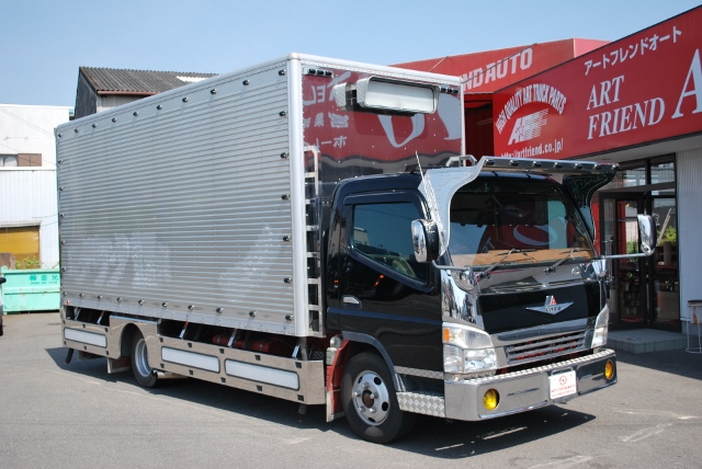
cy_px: 234
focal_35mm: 42
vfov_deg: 32.0
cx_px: 351
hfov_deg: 46.4
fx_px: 820
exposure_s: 1/500
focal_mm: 28
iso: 110
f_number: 4.5
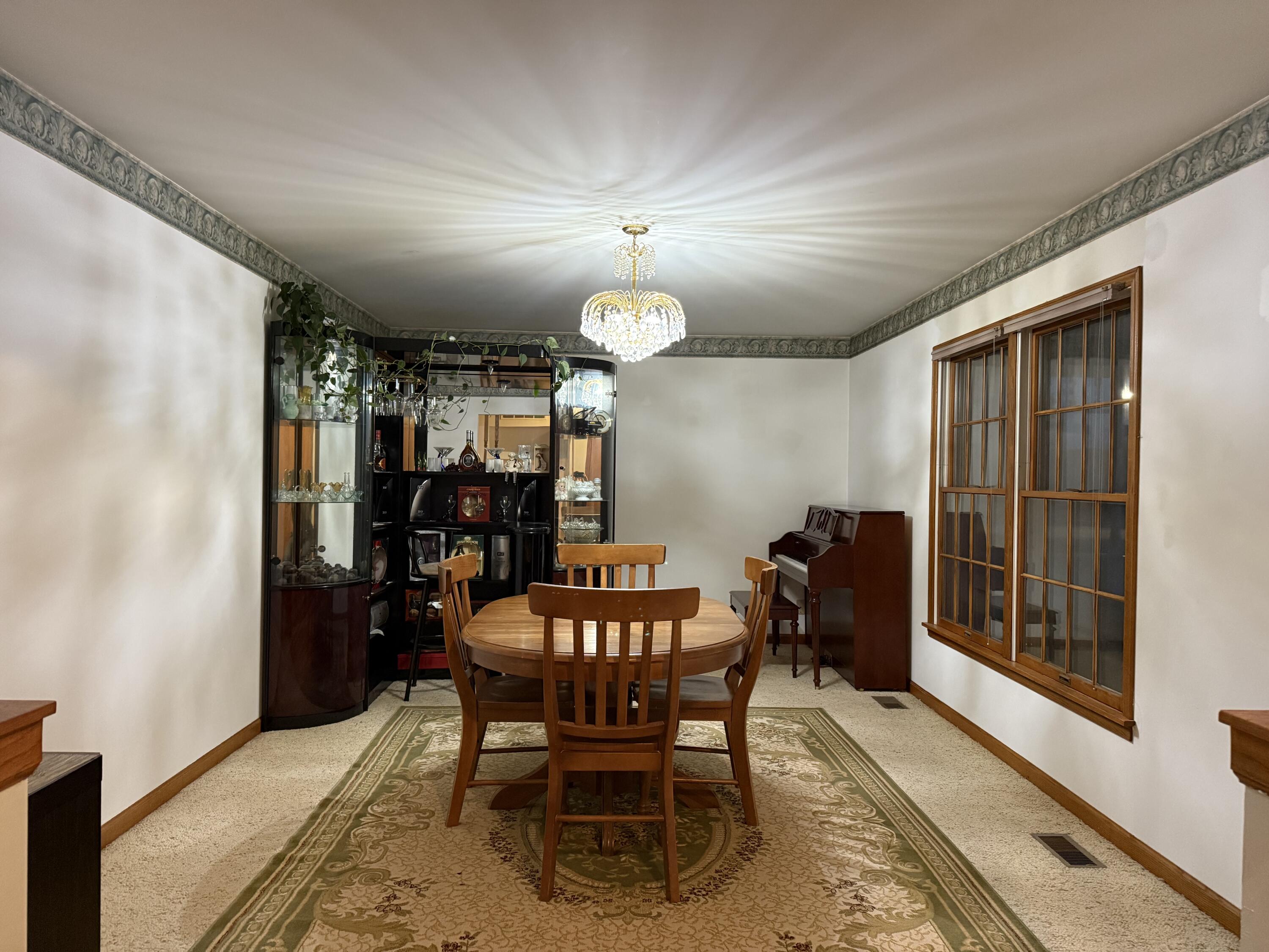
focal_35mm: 24
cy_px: 476
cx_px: 634
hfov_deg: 71.6
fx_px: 880
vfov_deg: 56.8
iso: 640
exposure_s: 1/40
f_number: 1.78
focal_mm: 6.76
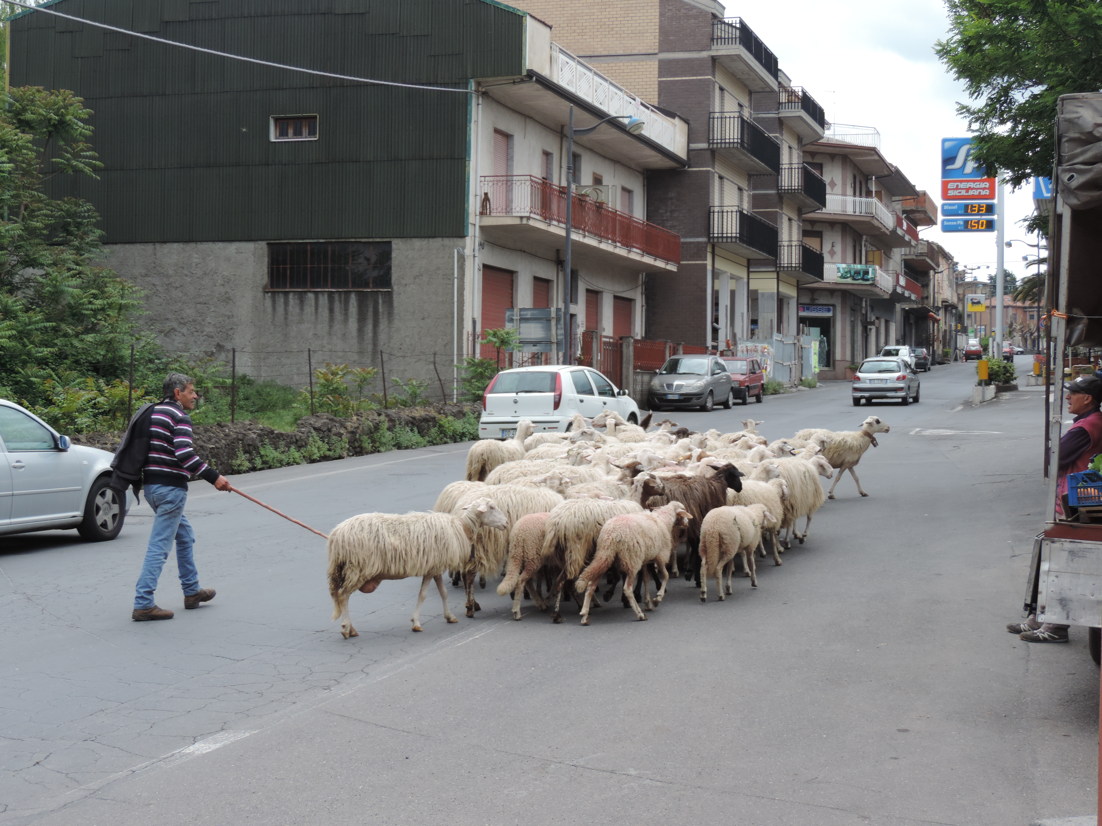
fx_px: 1751
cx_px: 551
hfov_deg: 34.9
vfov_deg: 26.6
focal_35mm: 55
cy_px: 413
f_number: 3.7
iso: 80
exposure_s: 1/400
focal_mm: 9.8
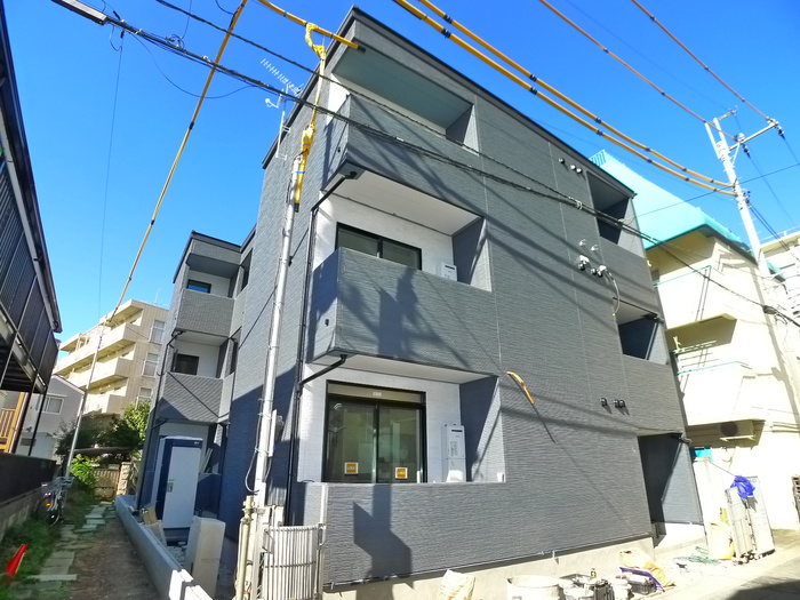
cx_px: 400
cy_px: 300
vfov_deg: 56.8
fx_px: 555
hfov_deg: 71.6
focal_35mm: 24
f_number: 2.8
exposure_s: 1/500
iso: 400
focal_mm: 5.1
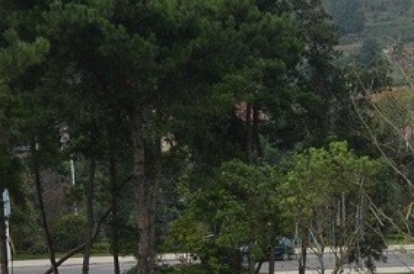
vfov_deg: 8.8
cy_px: 360
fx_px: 1744
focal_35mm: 152
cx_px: 529
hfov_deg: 13.1
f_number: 7.1
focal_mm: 24
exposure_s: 1/200
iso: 100
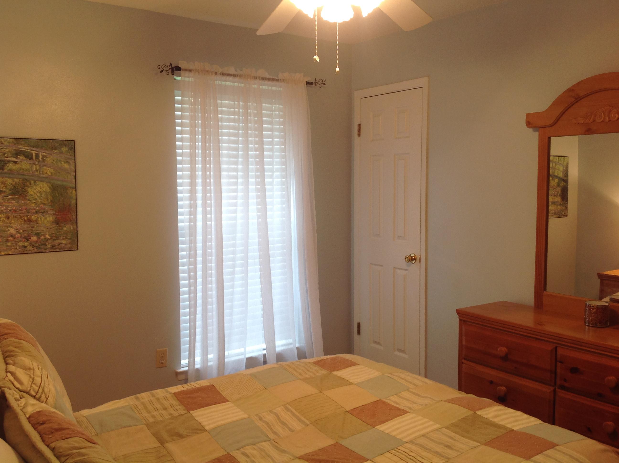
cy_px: 232
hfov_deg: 52.7
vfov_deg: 40.6
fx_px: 625
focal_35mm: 35
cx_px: 310
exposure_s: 1/24
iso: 50
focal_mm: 4.28
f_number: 2.4
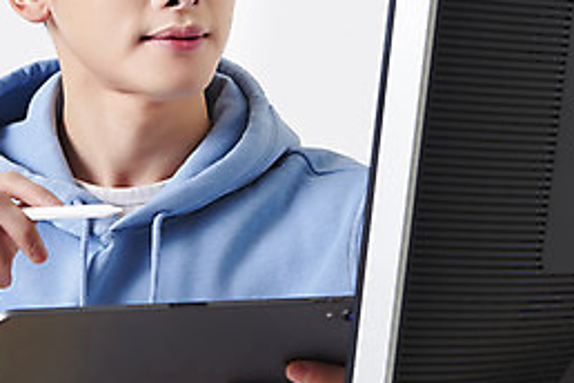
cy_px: 82
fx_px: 2407
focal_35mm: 151
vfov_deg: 9.1
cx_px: 295
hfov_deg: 13.6
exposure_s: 1/125
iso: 100
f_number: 13
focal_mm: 65
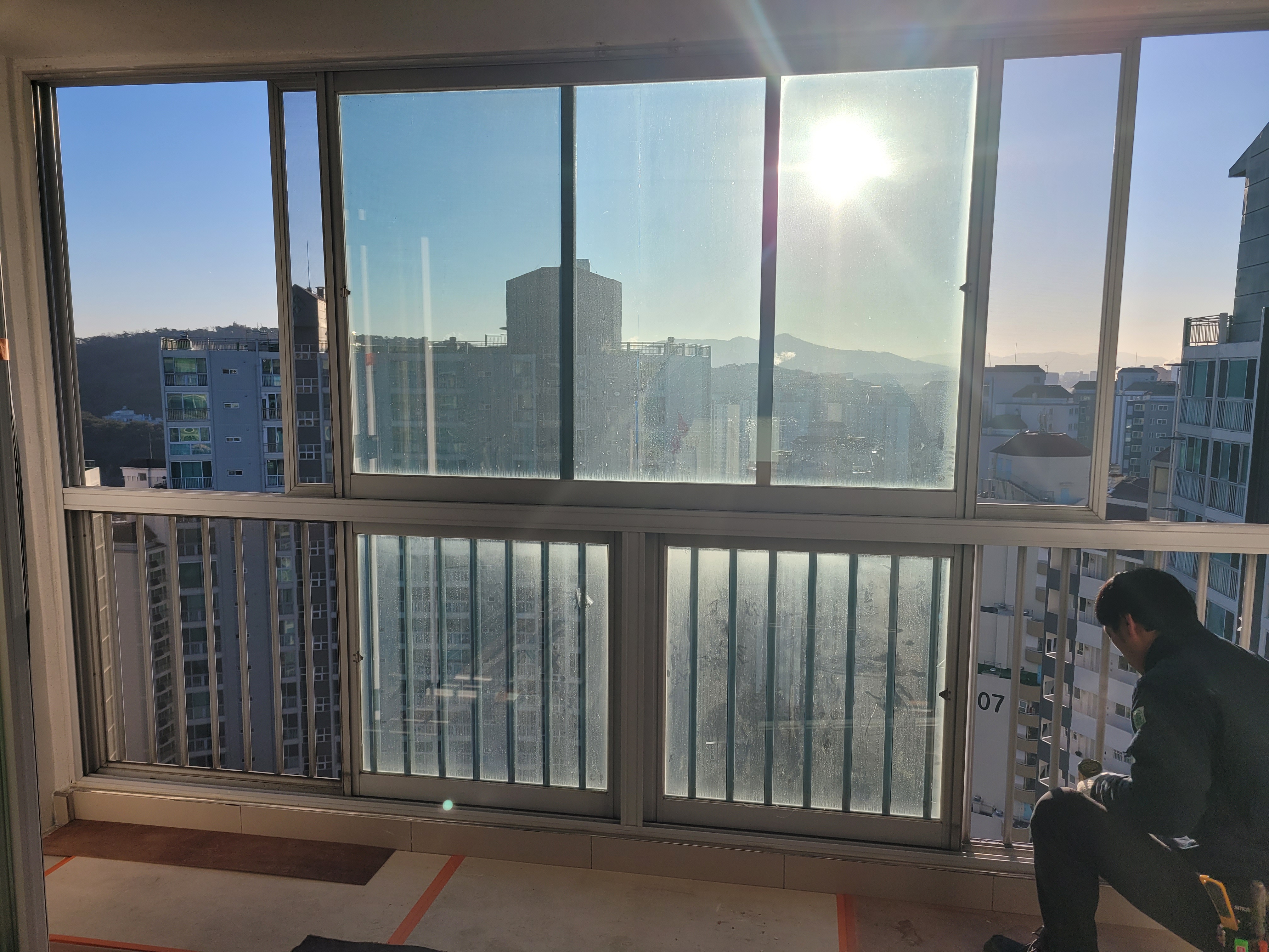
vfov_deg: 53.1
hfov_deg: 67.3
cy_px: 476
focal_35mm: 26
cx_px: 634
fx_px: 953
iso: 40
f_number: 1.8
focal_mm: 5.4
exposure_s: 1/3579
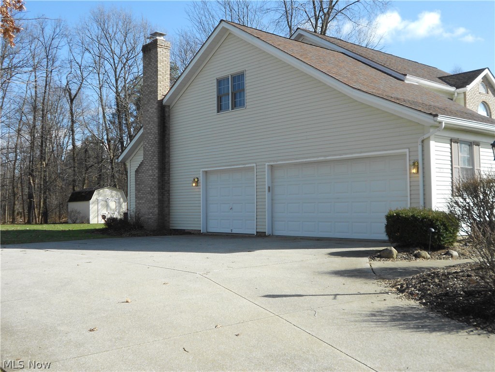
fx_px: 529
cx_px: 248
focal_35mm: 37
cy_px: 186
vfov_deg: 38.7
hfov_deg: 50.1
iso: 80
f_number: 3.9
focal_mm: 6.7
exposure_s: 1/400
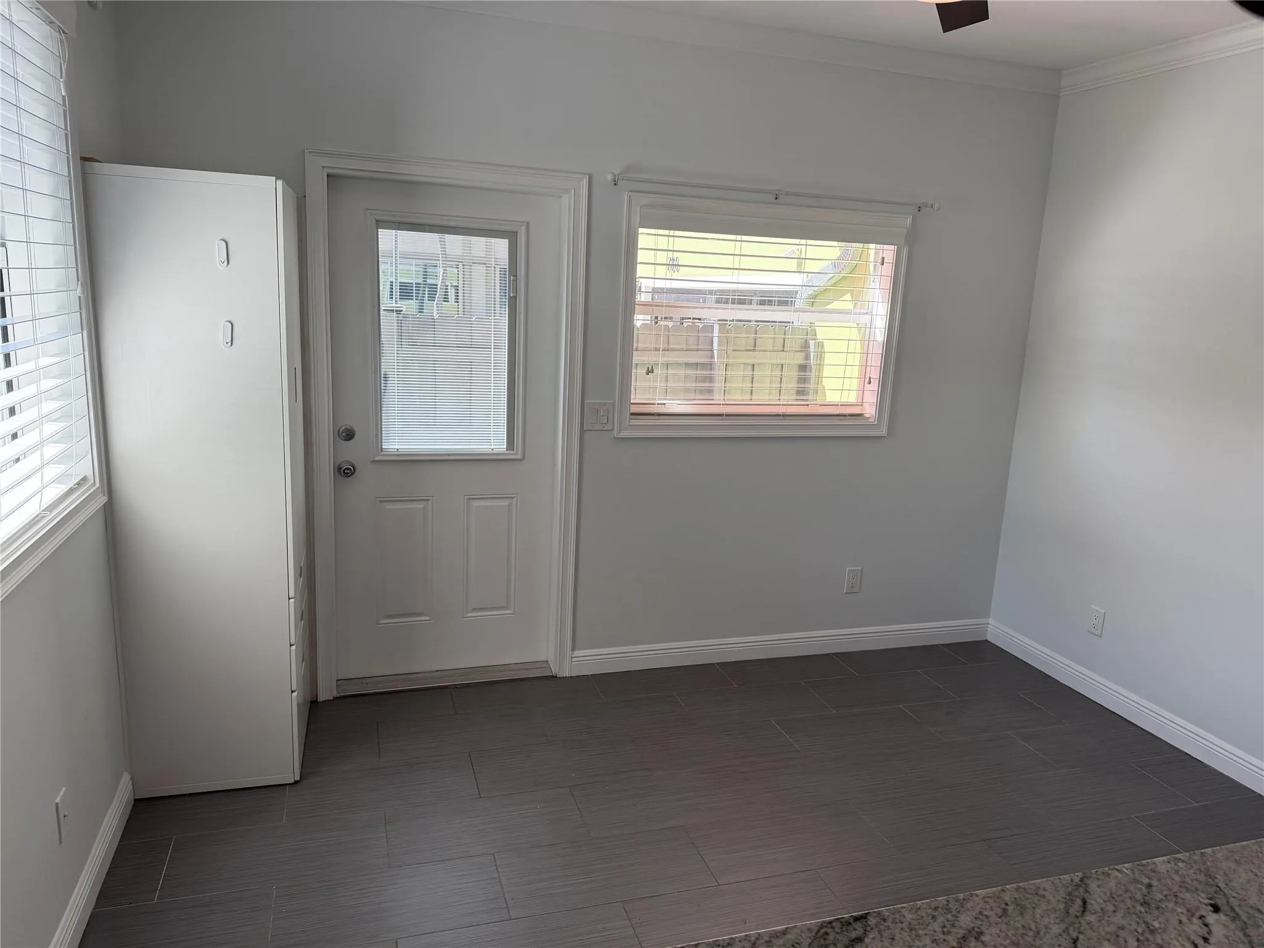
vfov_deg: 56.8
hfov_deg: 71.6
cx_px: 632
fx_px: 876
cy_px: 474
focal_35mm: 24
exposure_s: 1/464
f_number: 1.78
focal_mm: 6.76
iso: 100
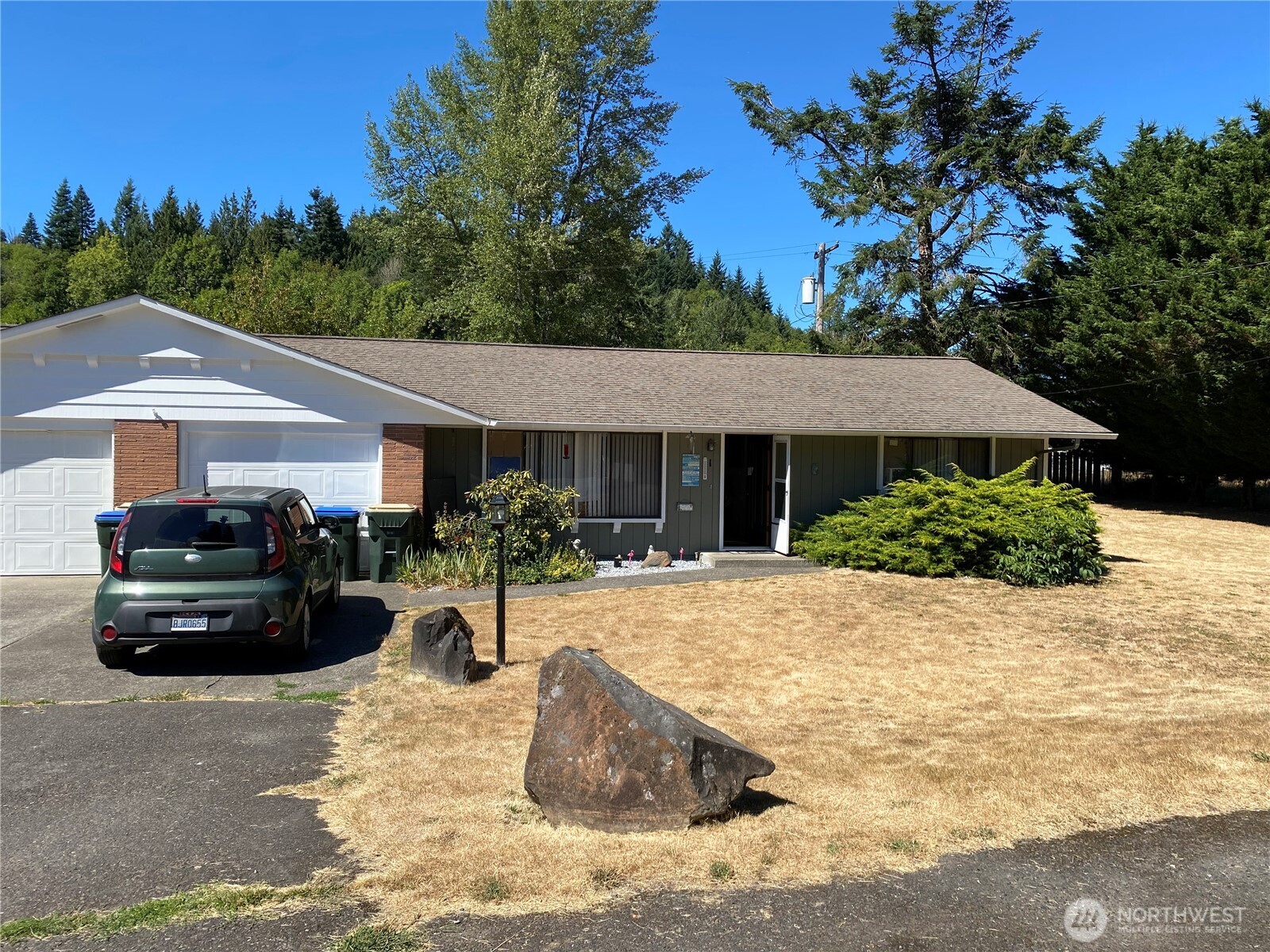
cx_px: 635
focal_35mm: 26
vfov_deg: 53.1
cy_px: 476
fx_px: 954
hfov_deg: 67.3
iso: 32
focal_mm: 4.25
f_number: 1.8
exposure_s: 1/2463
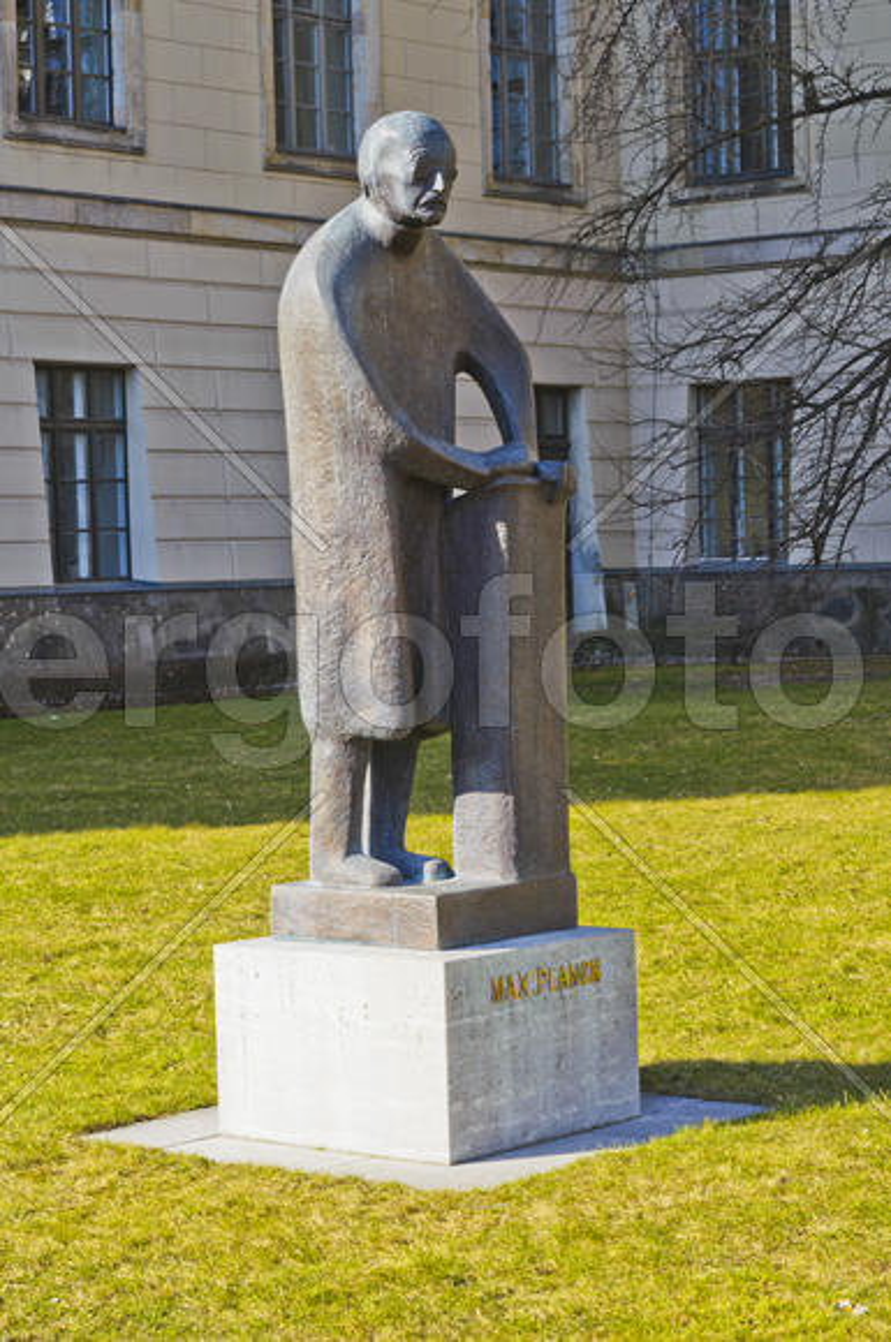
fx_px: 3128
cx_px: 446
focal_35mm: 84
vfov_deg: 24.2
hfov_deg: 16.2
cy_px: 671
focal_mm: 56
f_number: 8
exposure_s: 1/180
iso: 100
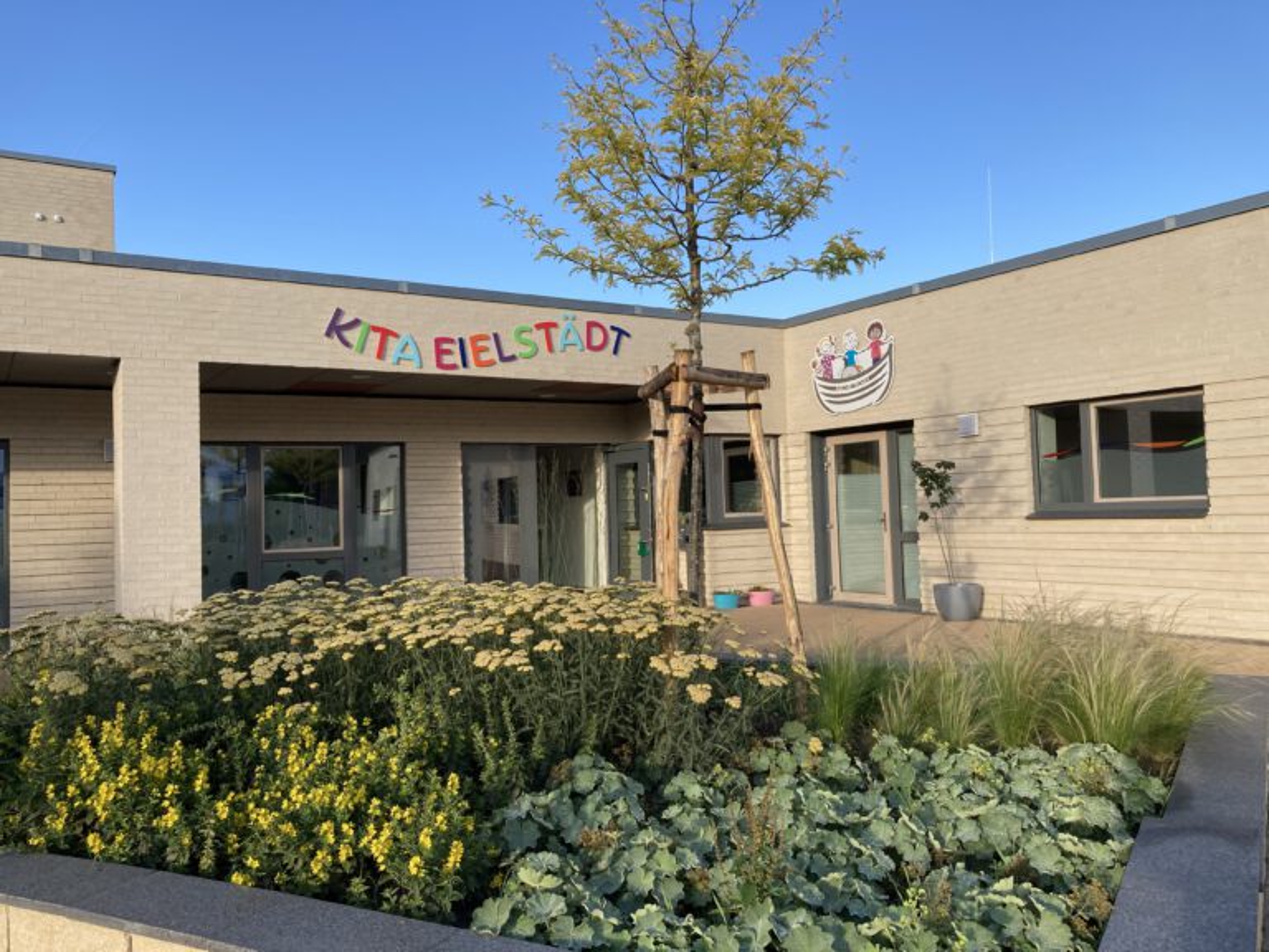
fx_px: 1026
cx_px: 634
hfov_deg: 63.4
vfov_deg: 49.7
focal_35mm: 28
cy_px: 476
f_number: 1.8
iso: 20
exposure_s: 1/842
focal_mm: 3.99
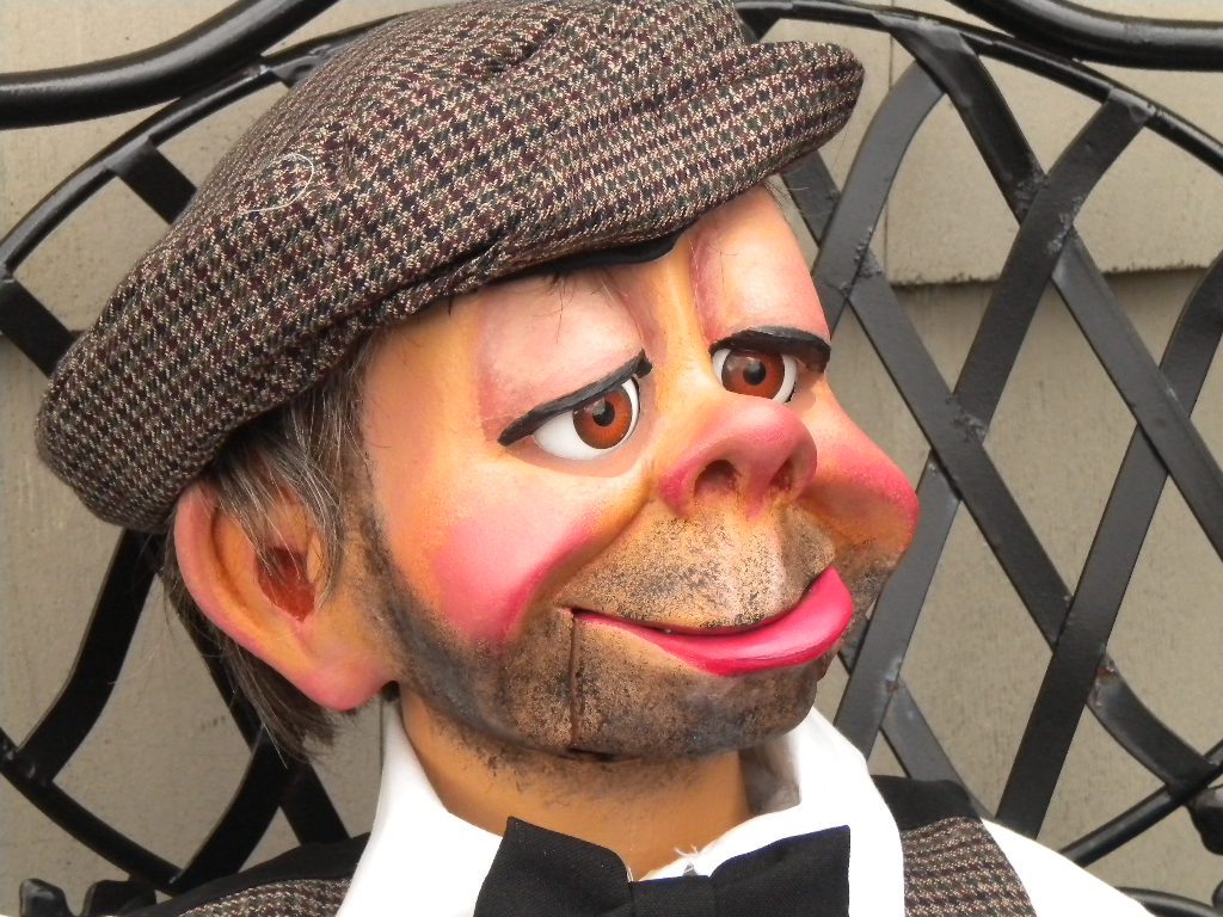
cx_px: 612
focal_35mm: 105
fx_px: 3710
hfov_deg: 18.7
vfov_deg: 14.1
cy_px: 458
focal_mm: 18.9
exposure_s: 1/301
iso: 400
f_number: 5.9
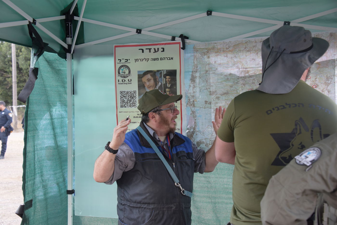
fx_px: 449
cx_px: 168
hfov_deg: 41.1
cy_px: 112
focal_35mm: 48
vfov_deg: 28.1
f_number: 5.6
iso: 1800
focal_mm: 48
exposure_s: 1/320
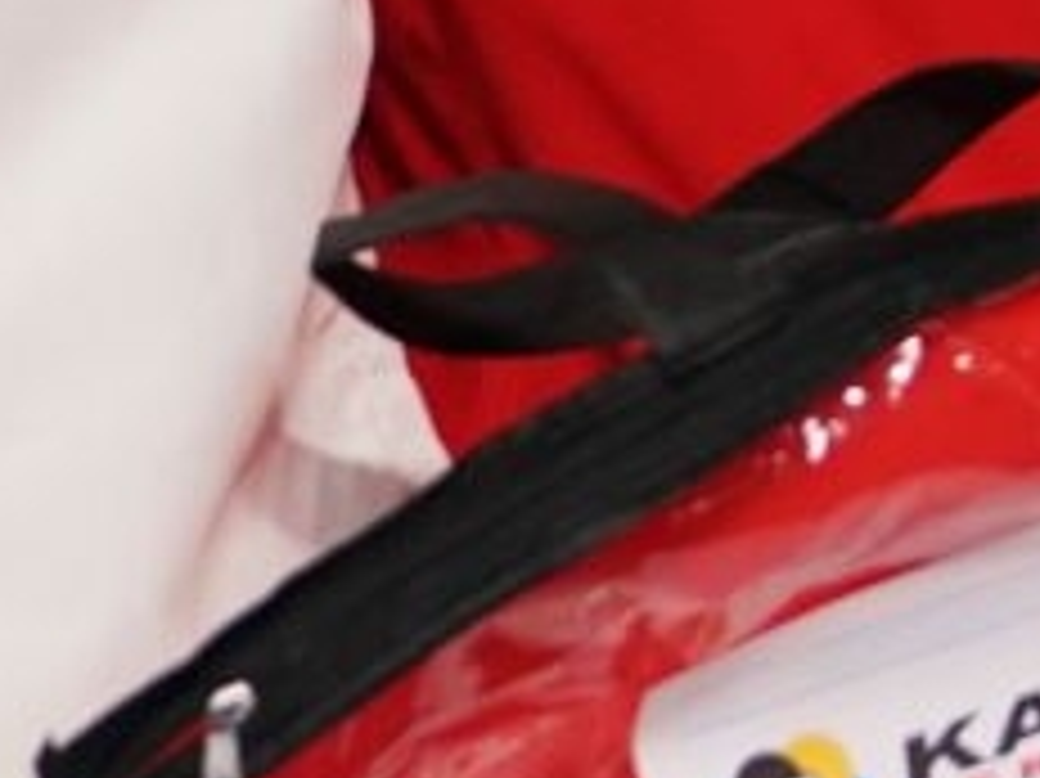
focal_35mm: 1295
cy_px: -989
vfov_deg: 1.1
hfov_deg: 1.5
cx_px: 1868
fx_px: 38887
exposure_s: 1/250
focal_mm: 173
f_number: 2.8
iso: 1600
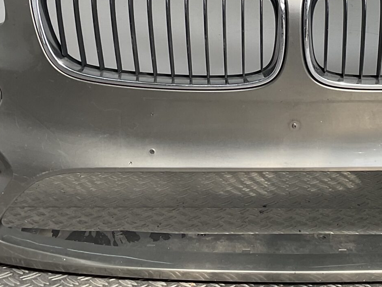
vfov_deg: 18.3
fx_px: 872
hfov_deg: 24.5
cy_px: 14
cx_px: 283
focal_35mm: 79
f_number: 1.8
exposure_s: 1/380
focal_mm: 3
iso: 16
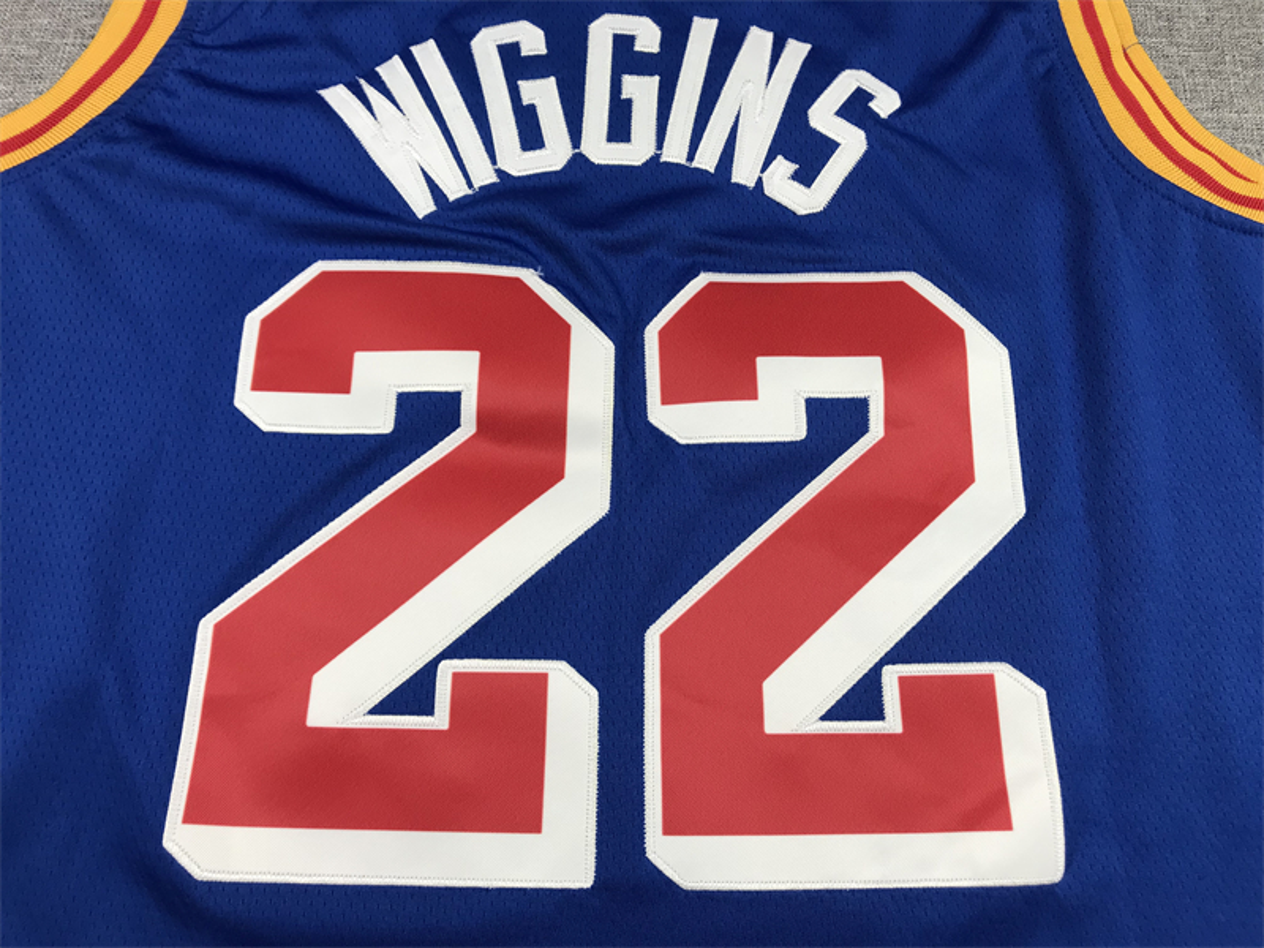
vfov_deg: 49.7
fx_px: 1022
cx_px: 632
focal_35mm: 28
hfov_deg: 63.4
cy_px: 474
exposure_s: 1/50
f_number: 1.8
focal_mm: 3.99
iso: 25
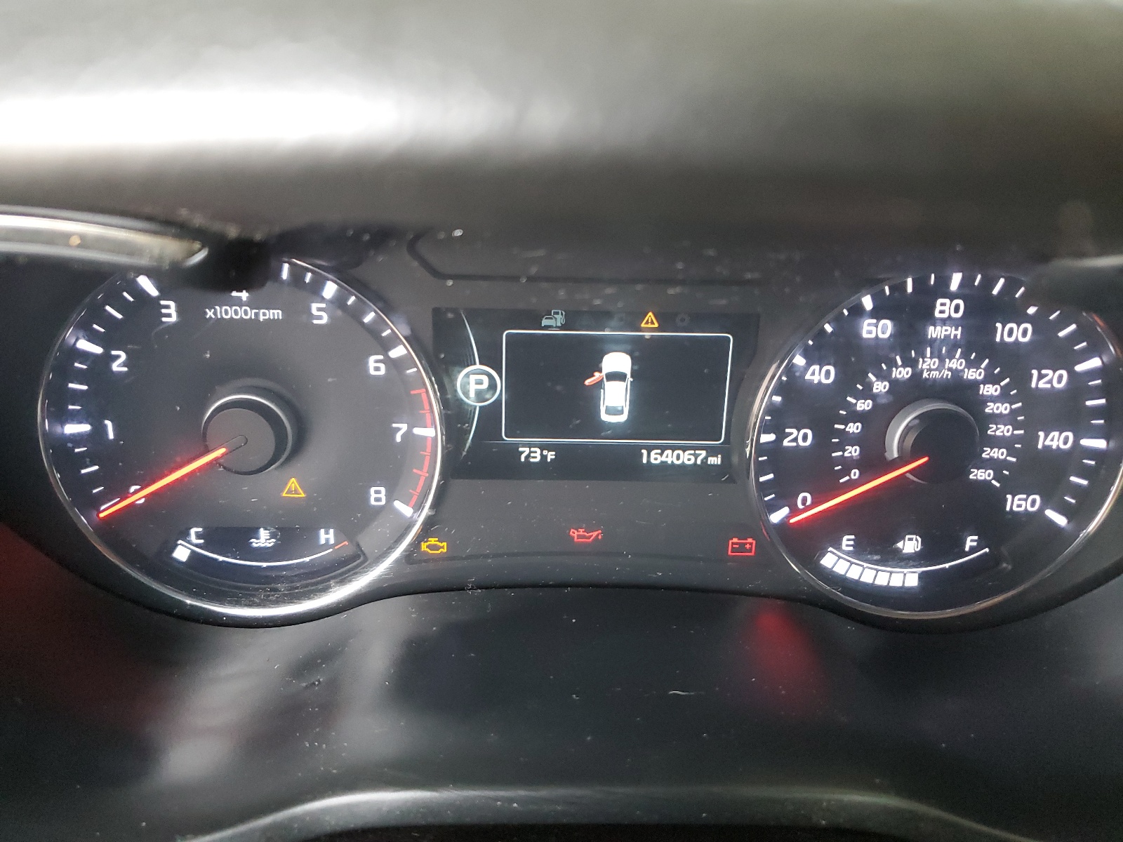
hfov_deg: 67.3
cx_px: 562
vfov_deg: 53.1
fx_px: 843
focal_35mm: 26
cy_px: 421
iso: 334
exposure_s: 1/40
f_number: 1.5
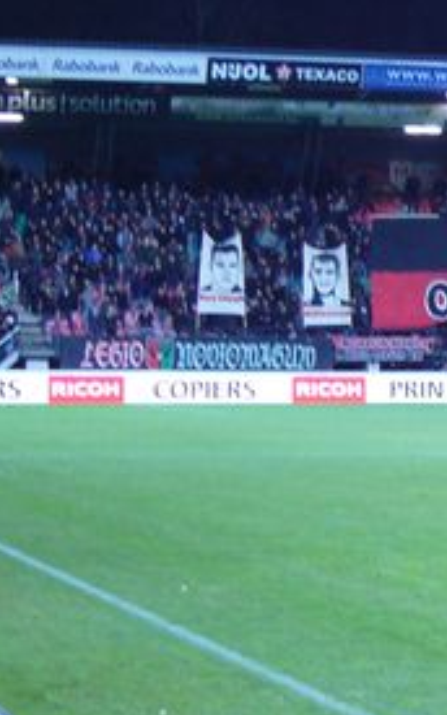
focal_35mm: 169
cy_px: 342
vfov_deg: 12.4
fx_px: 3292
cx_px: 608
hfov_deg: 7.7
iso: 200
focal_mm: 12.9
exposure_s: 1/10
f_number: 4.3
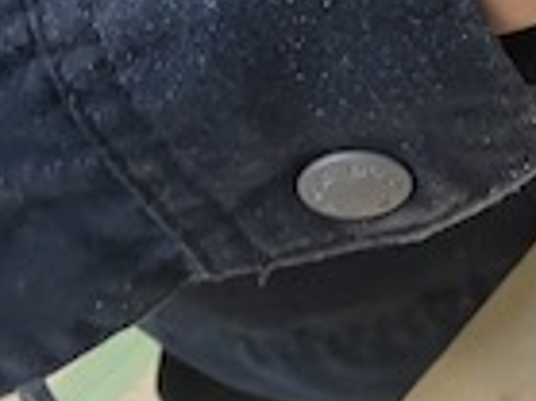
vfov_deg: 12.6
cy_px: -170
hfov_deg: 14.5
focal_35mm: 112
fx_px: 1733
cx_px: 1087
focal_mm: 4.2
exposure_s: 1/50
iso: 100
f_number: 1.6
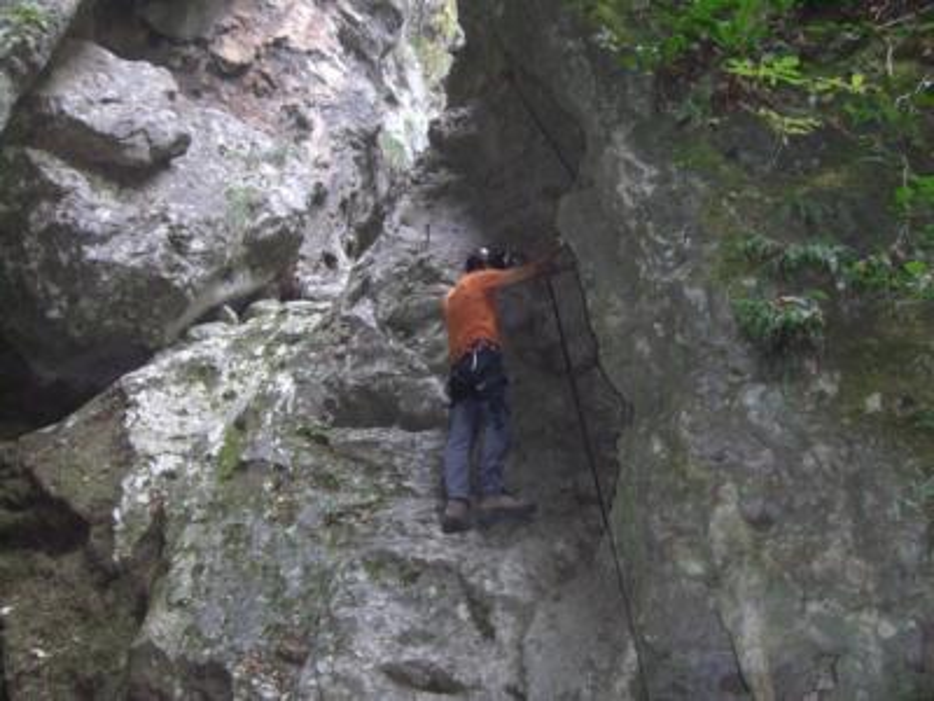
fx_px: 1025
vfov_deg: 37.7
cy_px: 350
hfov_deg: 49.0
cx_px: 467
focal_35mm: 38
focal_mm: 6.2
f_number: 2.7
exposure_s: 1/60
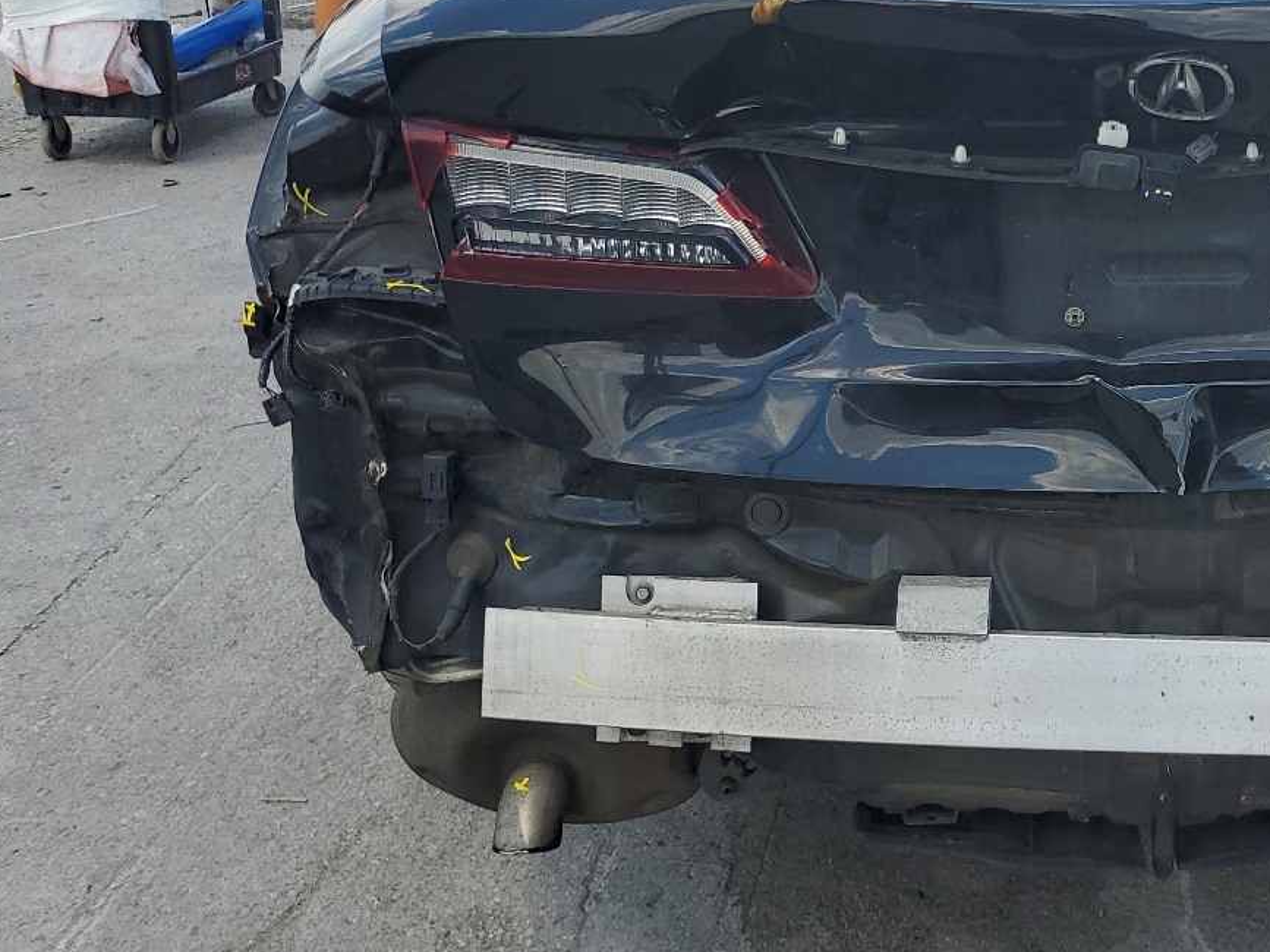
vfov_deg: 30.1
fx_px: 1761
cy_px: 331
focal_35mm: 48
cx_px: 1138
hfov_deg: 37.2
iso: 50
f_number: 1.5
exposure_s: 1/2000
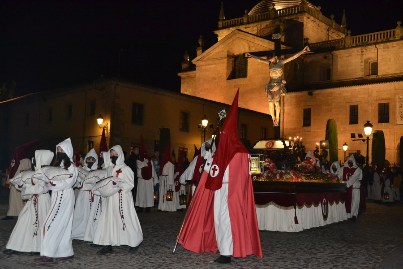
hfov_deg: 43.6
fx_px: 504
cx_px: 202
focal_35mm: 45
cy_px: 134
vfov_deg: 29.9
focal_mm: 30
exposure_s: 1/60
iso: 3200
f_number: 7.1
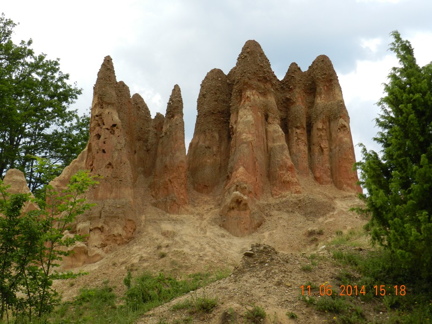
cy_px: 162
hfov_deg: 36.2
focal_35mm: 53
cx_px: 216
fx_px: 661
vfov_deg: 27.5
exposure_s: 1/400
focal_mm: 9.4
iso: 160
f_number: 4.4
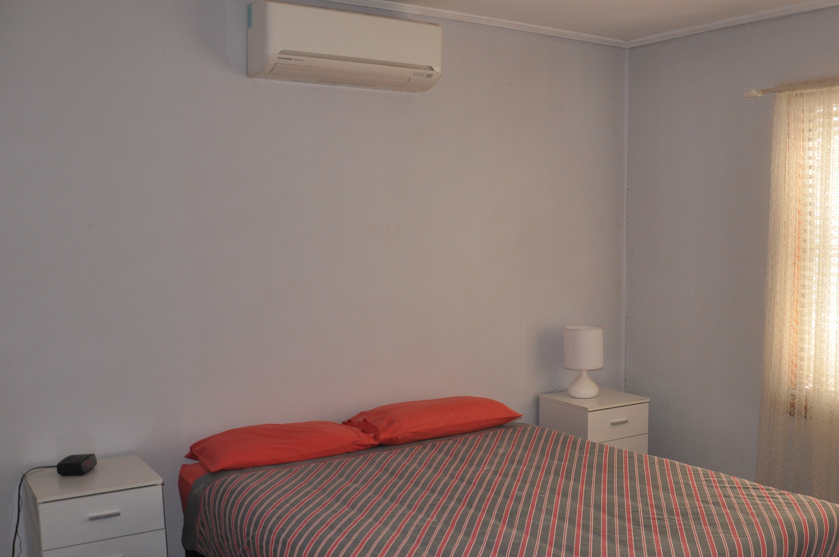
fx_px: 838
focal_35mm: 36
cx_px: 535
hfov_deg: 52.5
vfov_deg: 36.7
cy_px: 324
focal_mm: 18
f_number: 3.5
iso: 450
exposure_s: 1/125
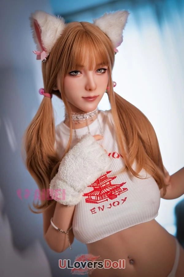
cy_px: 138
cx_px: 92
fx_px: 383
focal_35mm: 50
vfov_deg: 39.6
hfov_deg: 27.0
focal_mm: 50
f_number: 1.4
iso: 200
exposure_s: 1/200
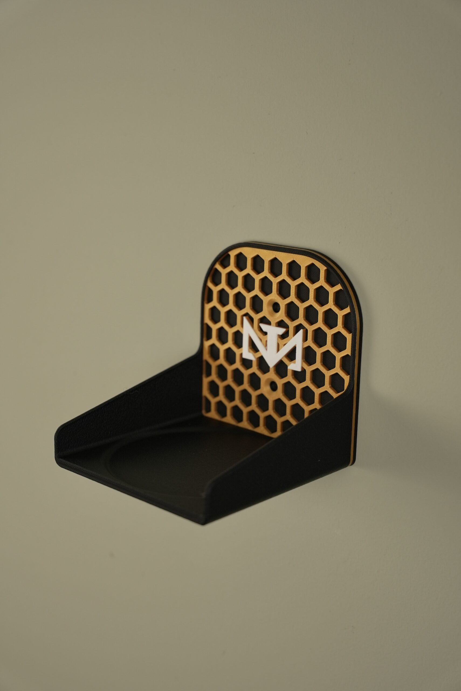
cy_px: 346
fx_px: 988
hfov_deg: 26.3
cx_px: 230
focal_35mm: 52
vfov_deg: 38.5
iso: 640
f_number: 5.6
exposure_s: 1/100
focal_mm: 51.5
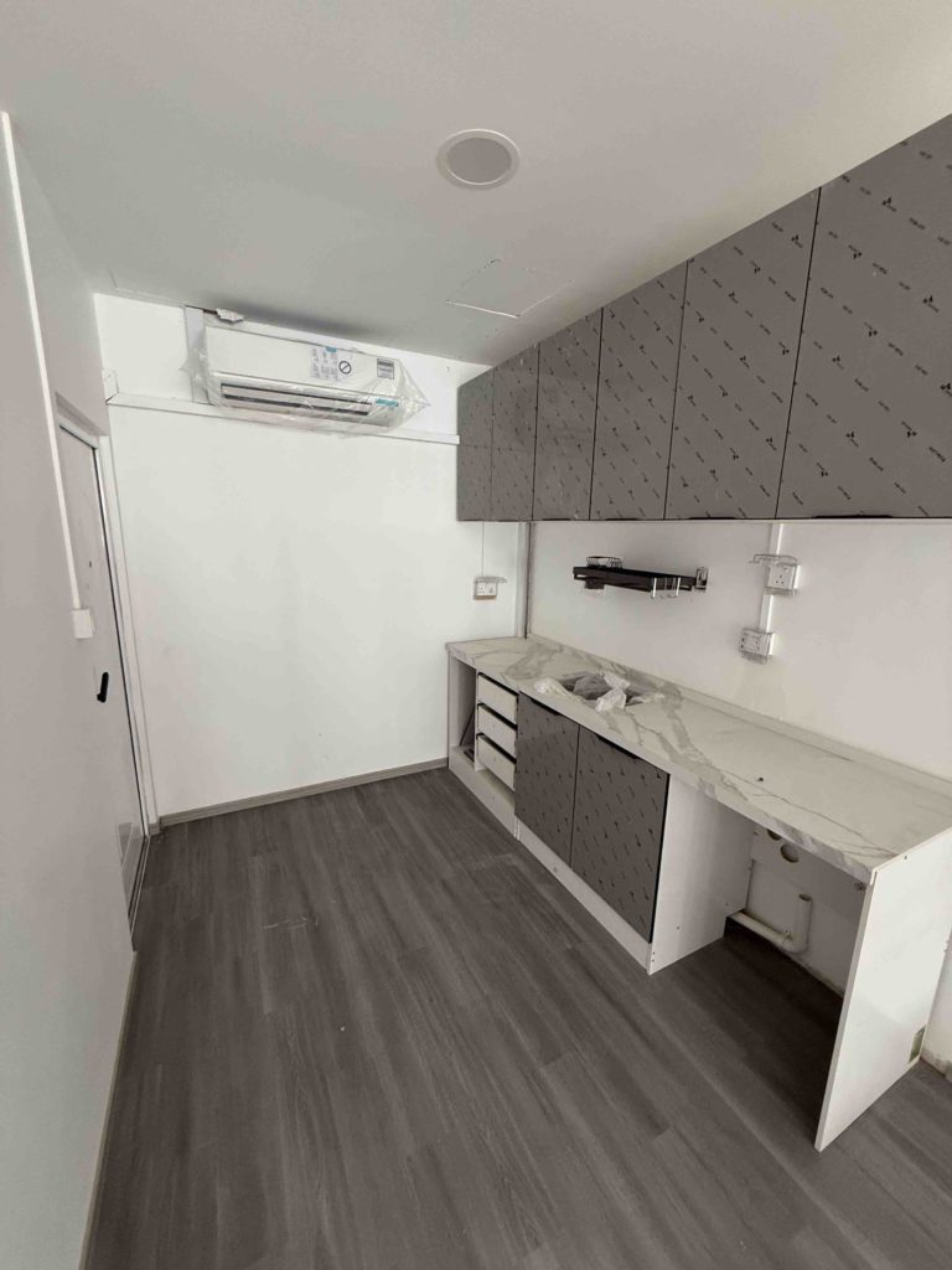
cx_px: 476
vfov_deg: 102.1
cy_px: 635
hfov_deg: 85.7
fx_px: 513
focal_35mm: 14
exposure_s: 1/99
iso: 320
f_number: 2.2
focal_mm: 2.22
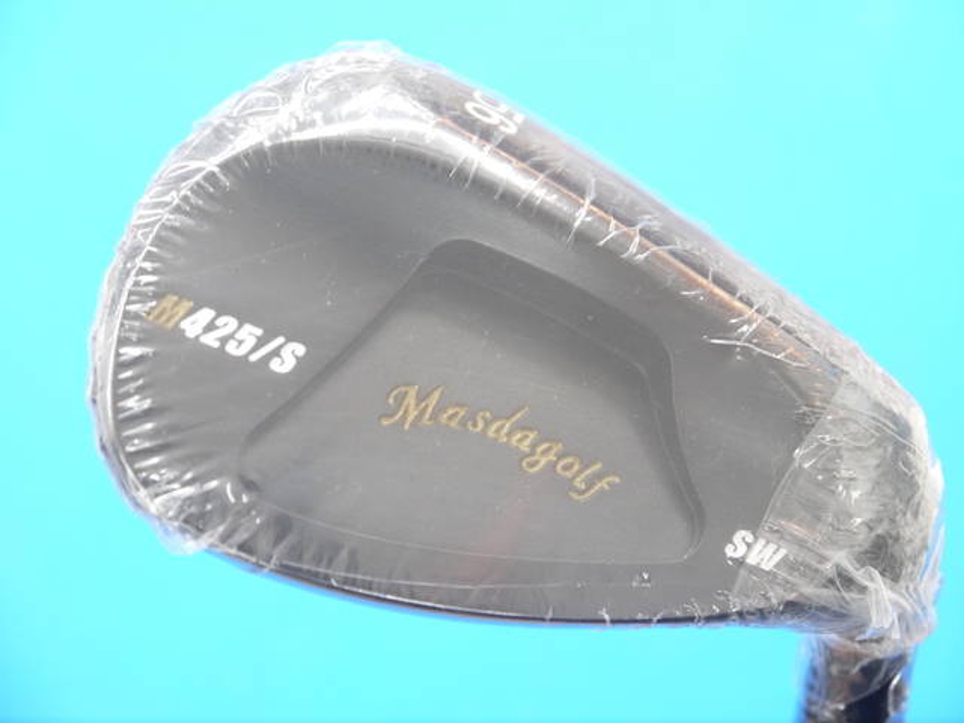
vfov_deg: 17.6
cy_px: 362
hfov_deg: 23.3
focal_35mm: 84
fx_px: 2339
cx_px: 482
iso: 800
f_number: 5.6
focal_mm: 42
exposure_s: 1/40
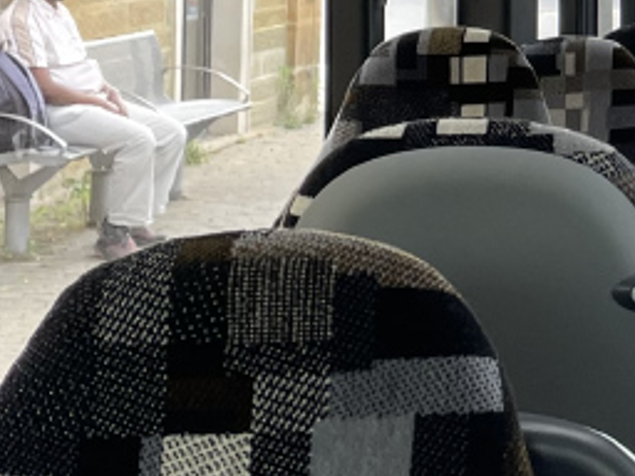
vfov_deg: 11.0
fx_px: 2421
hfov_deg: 13.7
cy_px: -130
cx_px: 1042
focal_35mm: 132
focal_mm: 4.2
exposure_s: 1/121
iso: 50
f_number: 1.6
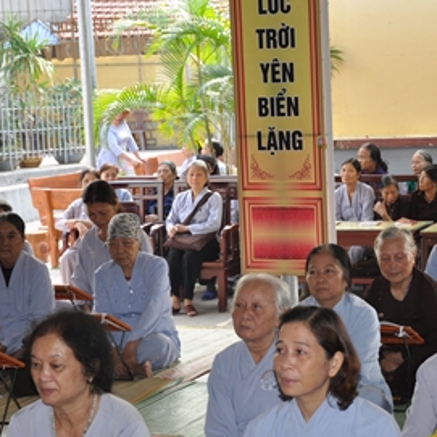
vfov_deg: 16.3
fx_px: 1529
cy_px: 248
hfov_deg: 16.2
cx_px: 331
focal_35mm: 107
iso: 200
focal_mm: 35
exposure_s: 1/60
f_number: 4.5
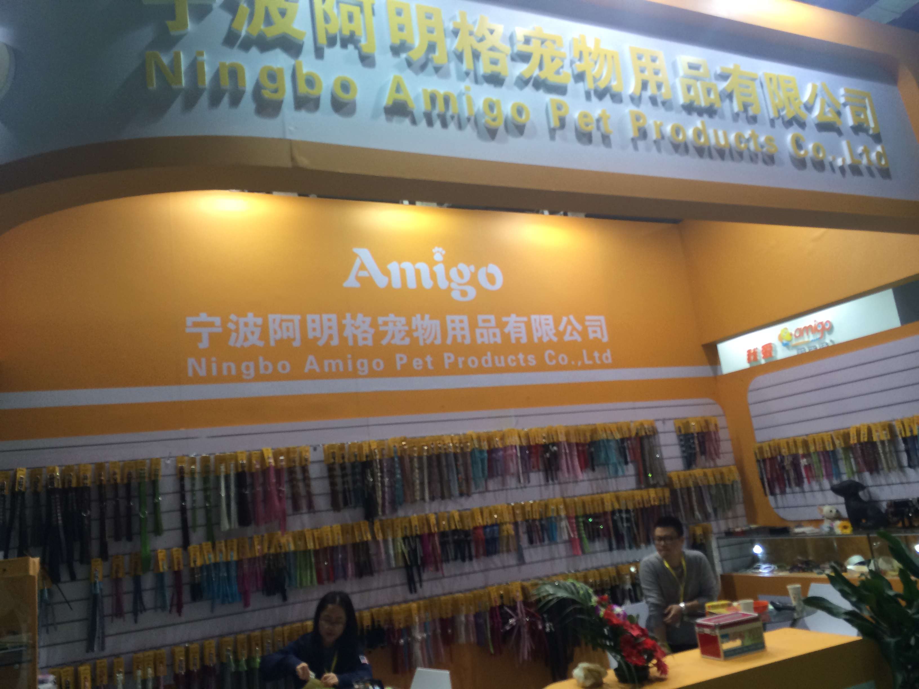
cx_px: 460
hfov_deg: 60.0
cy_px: 344
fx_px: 796
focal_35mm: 30
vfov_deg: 46.8
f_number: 2.2
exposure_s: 1/40
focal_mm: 4.12
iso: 50
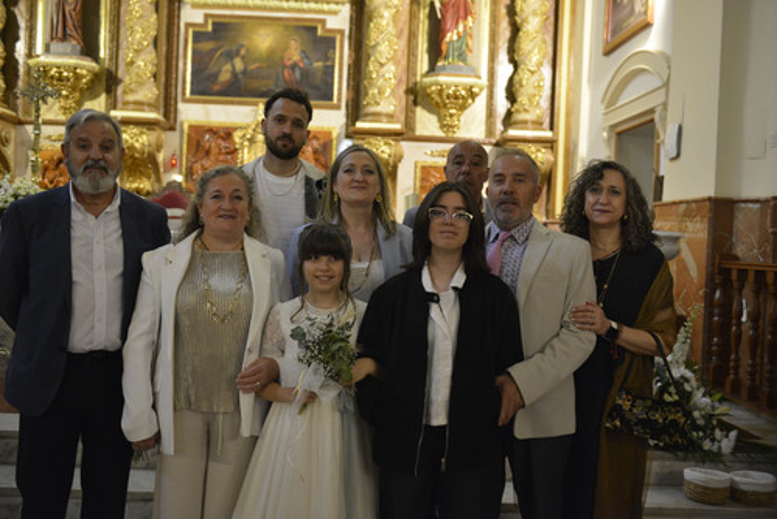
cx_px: 388
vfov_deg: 35.1
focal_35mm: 38
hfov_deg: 50.7
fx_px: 821
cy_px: 260
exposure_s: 1/200
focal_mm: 38
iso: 2500
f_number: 3.2
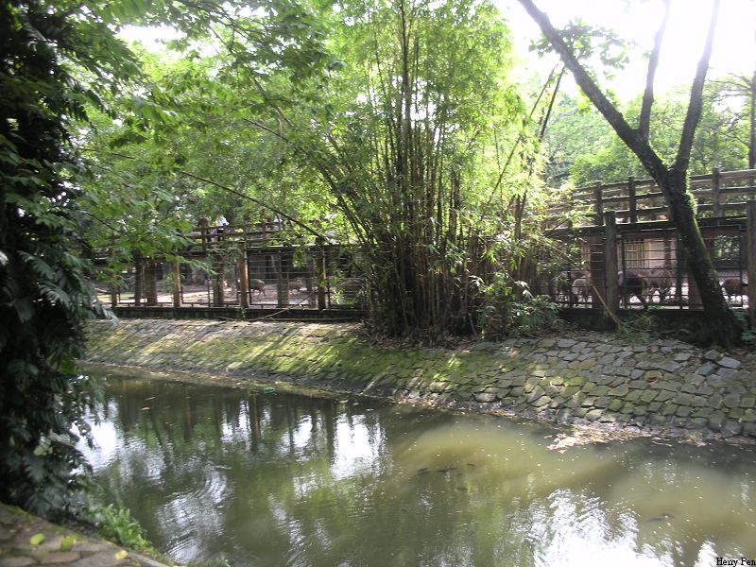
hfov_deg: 52.6
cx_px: 378
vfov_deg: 40.7
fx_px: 764
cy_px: 284
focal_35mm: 35
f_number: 2.8
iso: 50
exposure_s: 1/41.6
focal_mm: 5.8
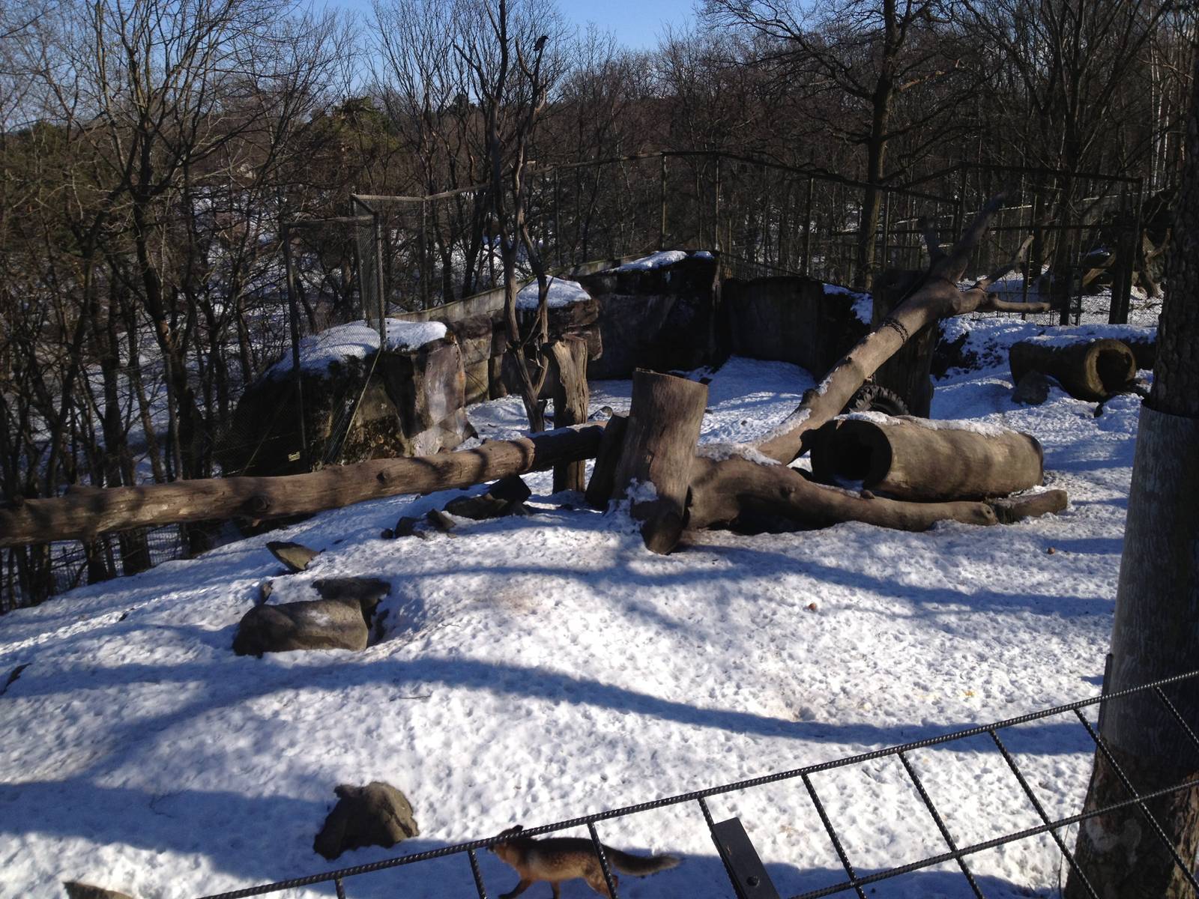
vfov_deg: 40.7
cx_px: 600
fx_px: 1212
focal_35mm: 35
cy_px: 450
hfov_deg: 52.6
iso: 50
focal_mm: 4.28
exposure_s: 1/1905
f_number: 2.4
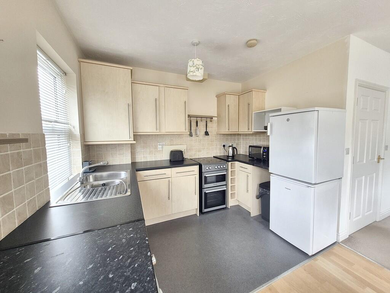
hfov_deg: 106.2
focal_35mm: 13
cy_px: 146
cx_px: 195
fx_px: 146
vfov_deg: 89.9
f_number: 2.2
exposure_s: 1/50
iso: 50
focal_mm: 1.7
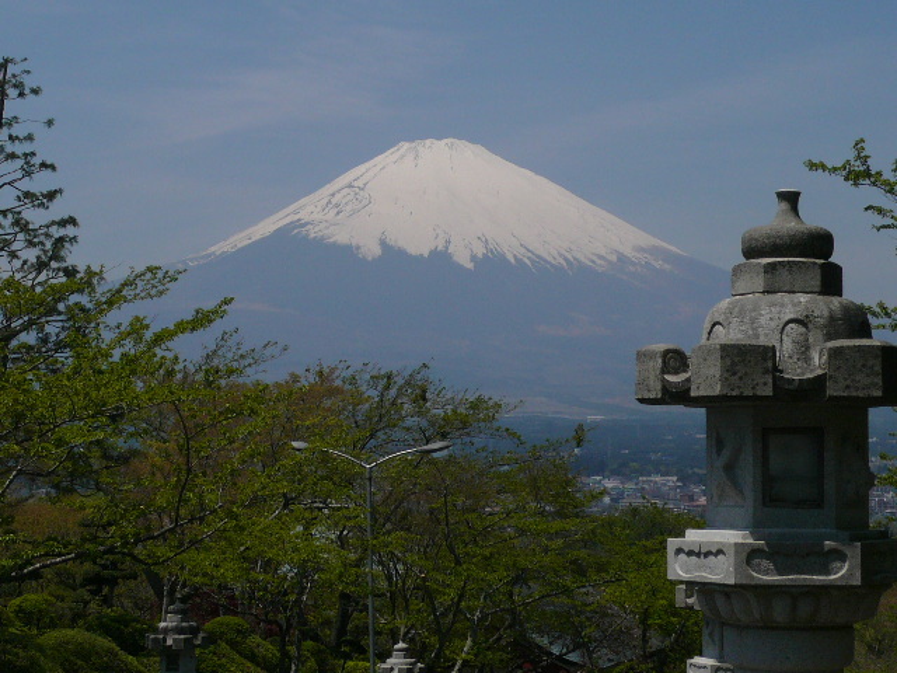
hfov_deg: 22.5
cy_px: 336
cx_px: 448
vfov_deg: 17.0
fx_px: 2254
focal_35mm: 87
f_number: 11
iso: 100
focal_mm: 9.6
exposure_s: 1/320
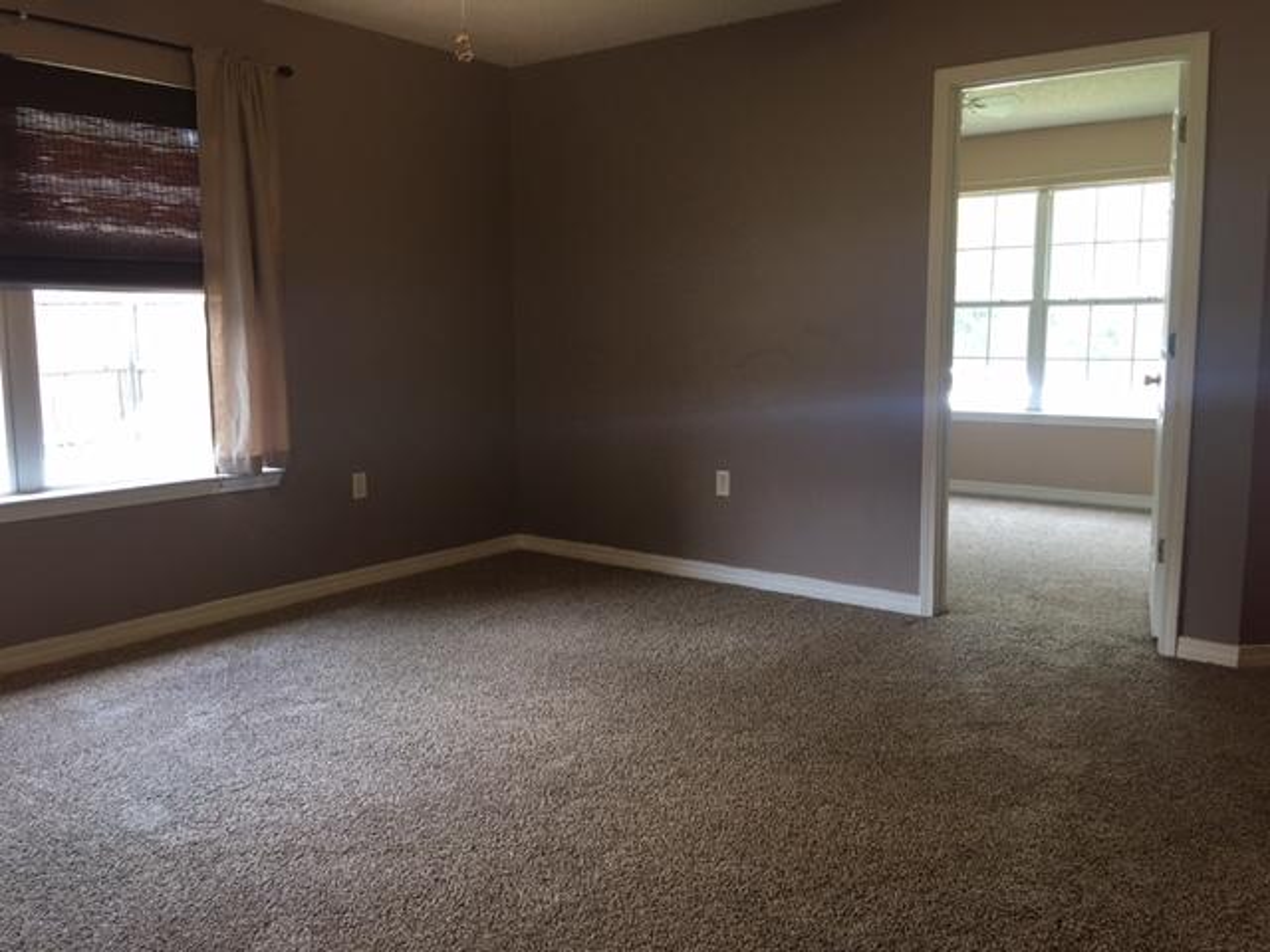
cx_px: 635
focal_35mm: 29
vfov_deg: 48.2
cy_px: 476
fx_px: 1064
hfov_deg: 61.7
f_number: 2.2
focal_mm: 4.15
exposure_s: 1/30
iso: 40
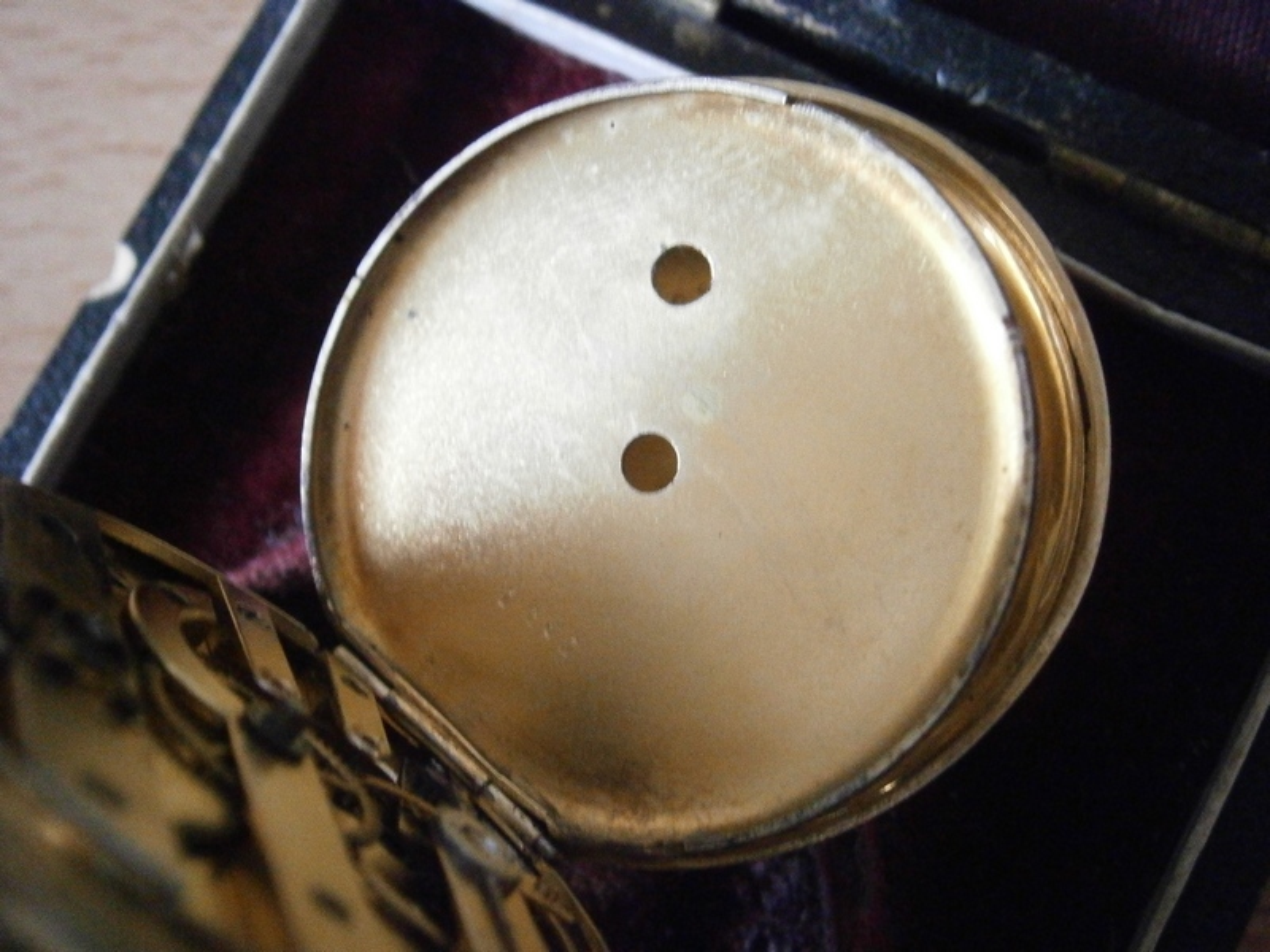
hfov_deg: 40.4
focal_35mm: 47
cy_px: 476
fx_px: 1724
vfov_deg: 30.9
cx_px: 635
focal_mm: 8.3
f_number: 3.4
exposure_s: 1/15
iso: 1000
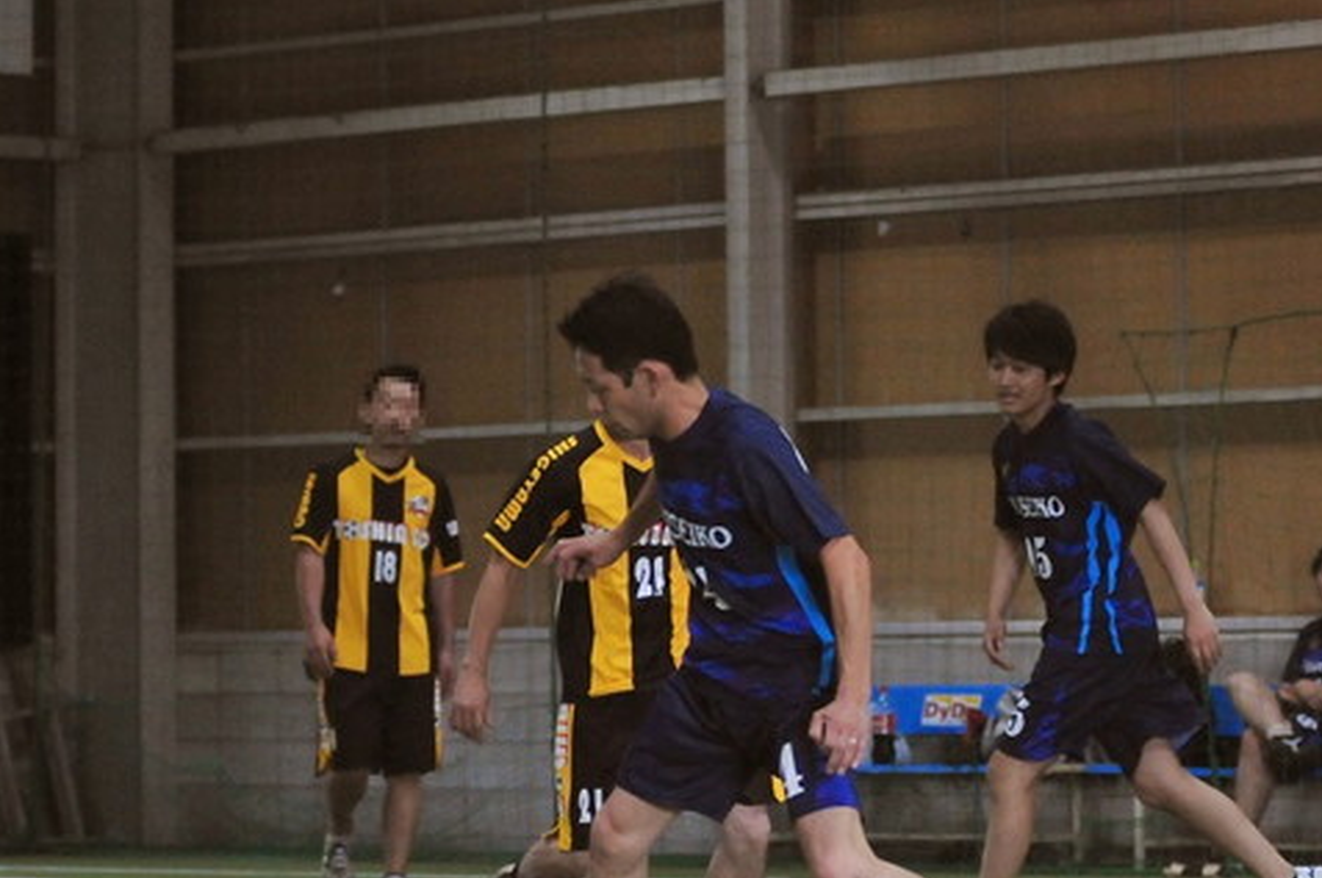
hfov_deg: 11.7
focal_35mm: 176
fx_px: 6456
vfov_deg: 7.8
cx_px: 563
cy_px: 525
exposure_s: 1/640
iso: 2500
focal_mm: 80
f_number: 2.8
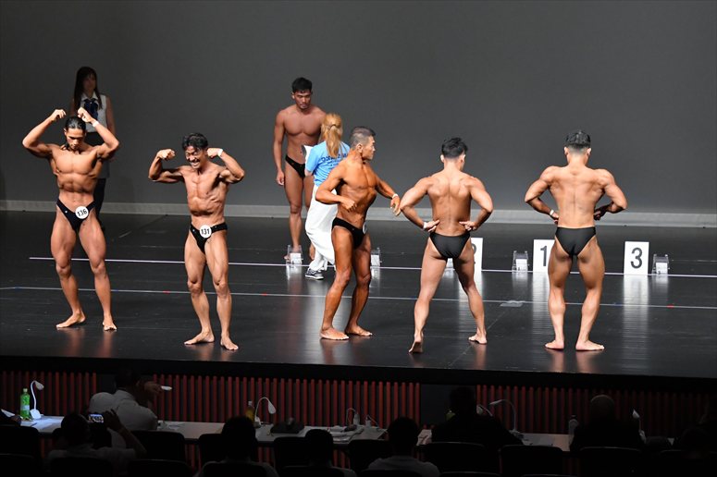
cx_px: 358
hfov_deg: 13.1
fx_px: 3125
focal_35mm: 157
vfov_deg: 8.7
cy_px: 238
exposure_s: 1/400
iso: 5000
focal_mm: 105
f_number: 5.6
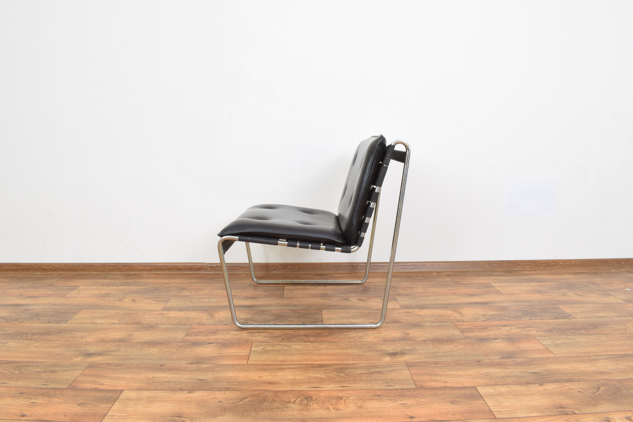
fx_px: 475
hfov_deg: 67.4
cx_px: 316
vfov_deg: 47.9
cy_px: 211
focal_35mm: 27
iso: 100
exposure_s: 5
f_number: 22
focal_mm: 18
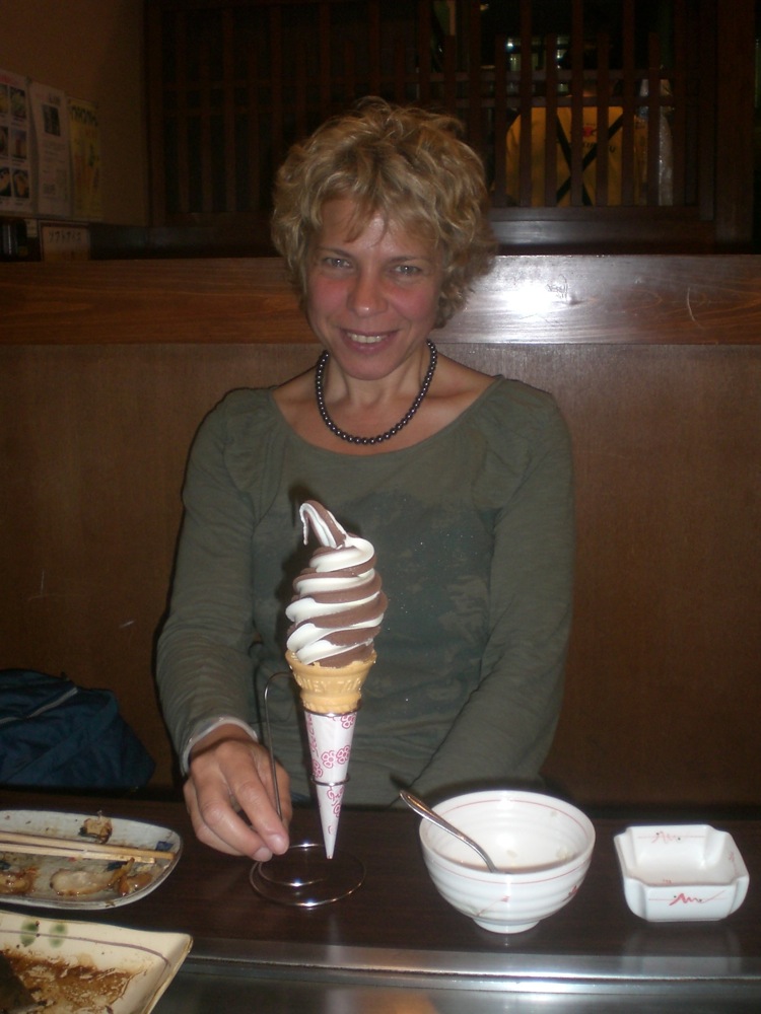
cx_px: 380
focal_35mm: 38
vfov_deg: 49.0
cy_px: 507
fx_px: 1114
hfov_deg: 37.7
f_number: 3.1
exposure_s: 1/60
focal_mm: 6.3
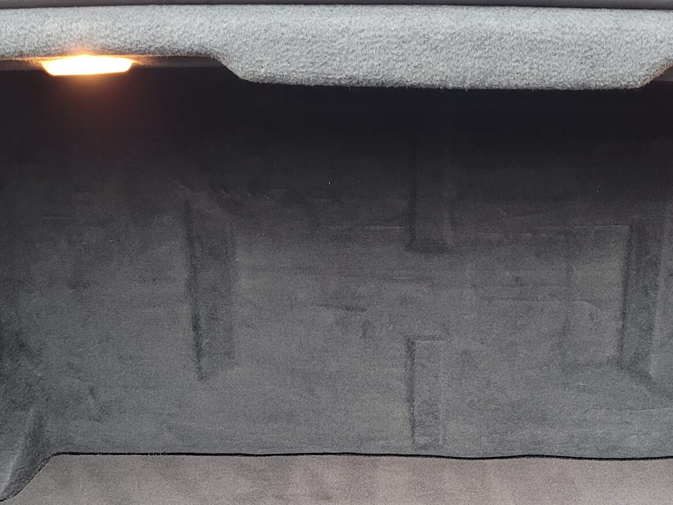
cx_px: 429
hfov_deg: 33.6
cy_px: 494
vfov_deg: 24.6
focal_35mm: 57
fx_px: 1108
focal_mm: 5.4
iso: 250
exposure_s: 1/40
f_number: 1.8
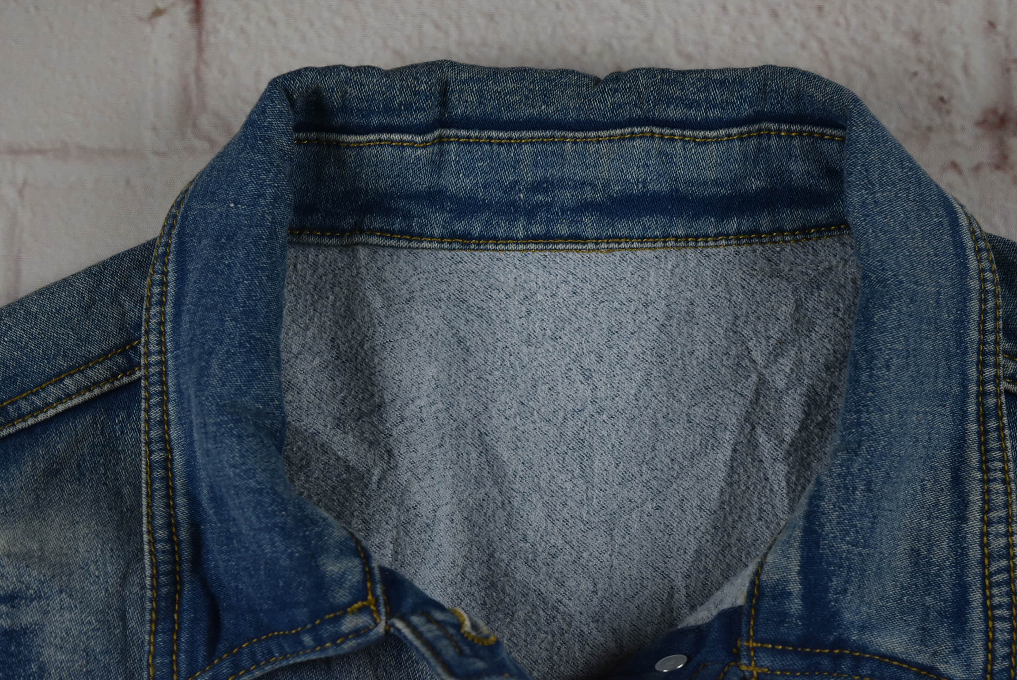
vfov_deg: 16.6
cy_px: 340
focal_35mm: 82
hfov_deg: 24.6
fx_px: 2332
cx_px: 508
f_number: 5.6
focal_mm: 55
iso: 720
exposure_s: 1/125
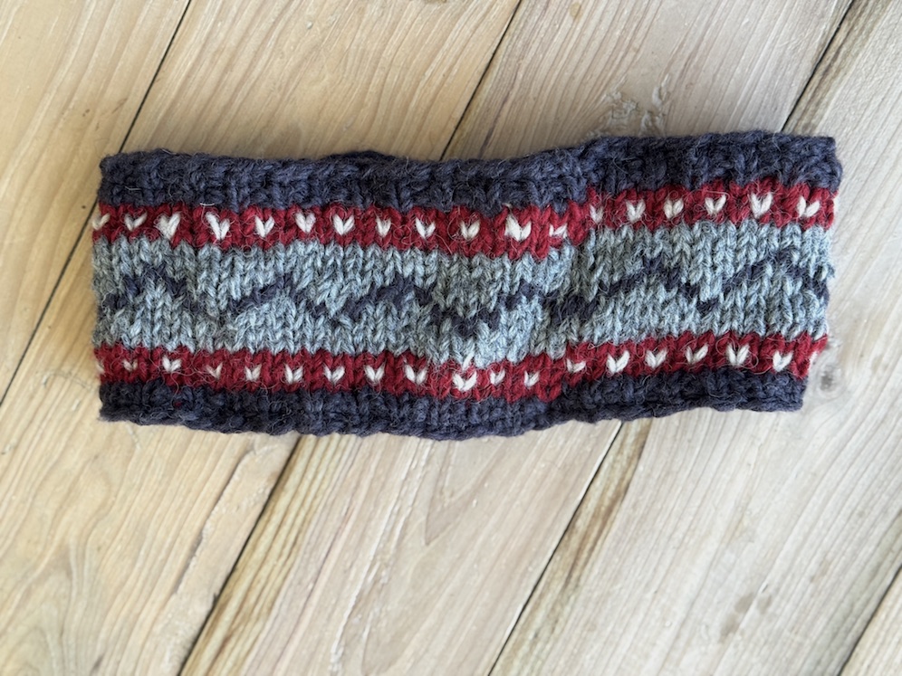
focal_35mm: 48
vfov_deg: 30.3
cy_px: 338
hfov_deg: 39.7
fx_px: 1251
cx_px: 451
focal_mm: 6.76
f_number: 1.78
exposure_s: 1/121
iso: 80
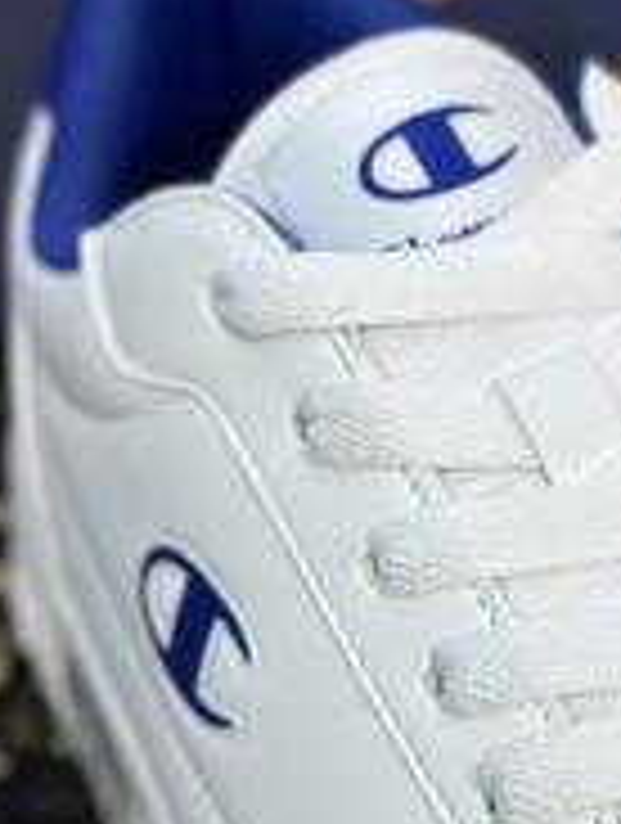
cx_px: 920
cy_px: 549
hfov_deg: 9.2
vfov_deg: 12.5
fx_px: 3766
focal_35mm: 158
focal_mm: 6.86
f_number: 1.78
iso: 80
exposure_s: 1/392
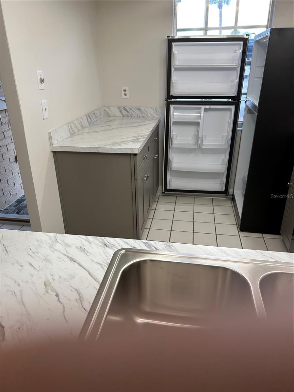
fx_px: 294
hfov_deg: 53.1
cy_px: 196
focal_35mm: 26
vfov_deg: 67.3
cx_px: 147
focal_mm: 5.7
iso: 100
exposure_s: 1/120
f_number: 1.5
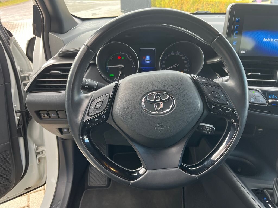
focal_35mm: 26
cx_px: 139
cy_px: 104
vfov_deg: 53.1
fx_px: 209
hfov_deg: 67.3
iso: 125
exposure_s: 1/121
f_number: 1.6
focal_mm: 5.1
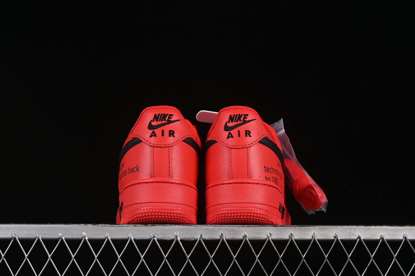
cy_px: 138
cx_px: 208
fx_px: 865
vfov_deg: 18.2
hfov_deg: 27.0
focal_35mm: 75
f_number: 8
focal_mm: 50
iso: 160
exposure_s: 1/80
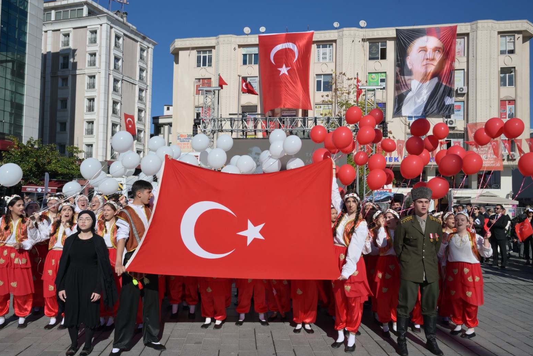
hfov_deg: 71.5
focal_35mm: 25
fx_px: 370
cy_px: 182
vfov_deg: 51.3
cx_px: 259
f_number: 14
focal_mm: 24
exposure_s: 1/200
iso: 100
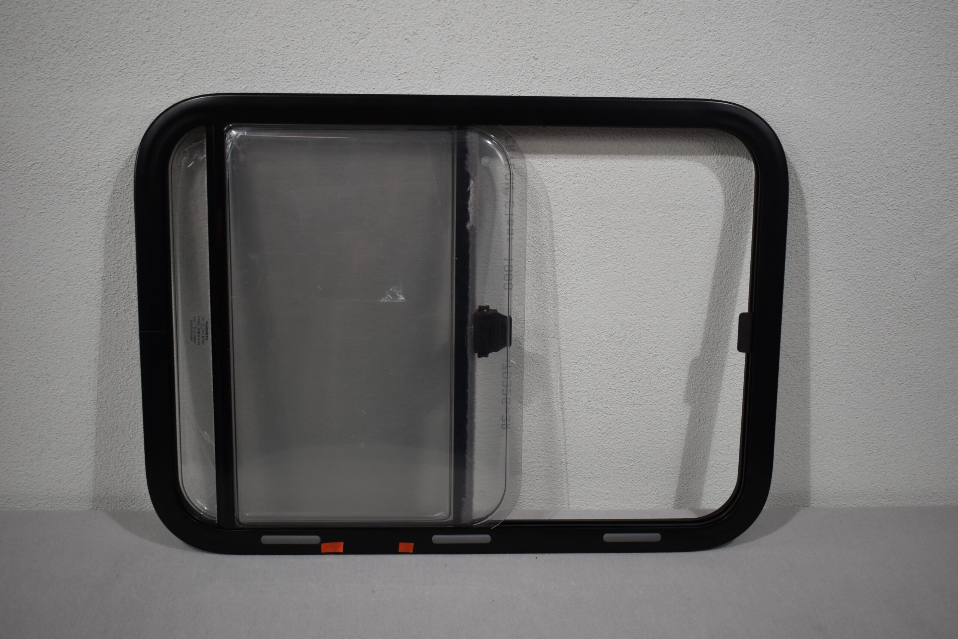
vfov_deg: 33.0
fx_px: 1078
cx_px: 479
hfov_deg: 47.9
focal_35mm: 40
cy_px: 320
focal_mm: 27
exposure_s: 1/250
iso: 450
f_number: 4
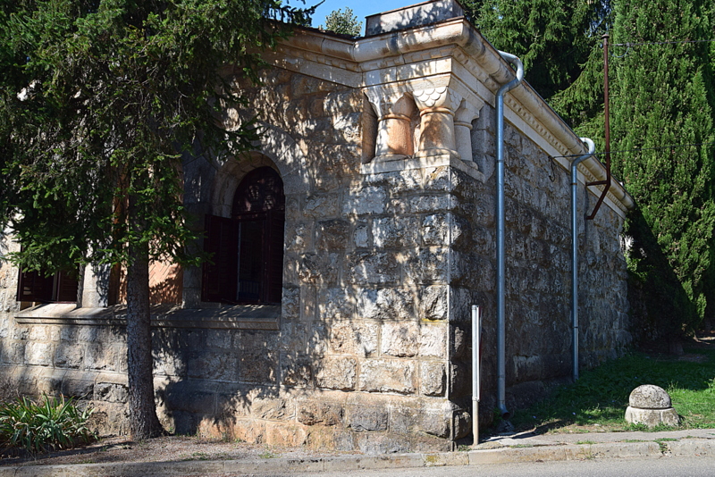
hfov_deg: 53.1
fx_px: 715
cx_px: 358
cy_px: 238
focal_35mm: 36
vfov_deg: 36.9
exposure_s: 1/200
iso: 400
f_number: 10
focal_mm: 24
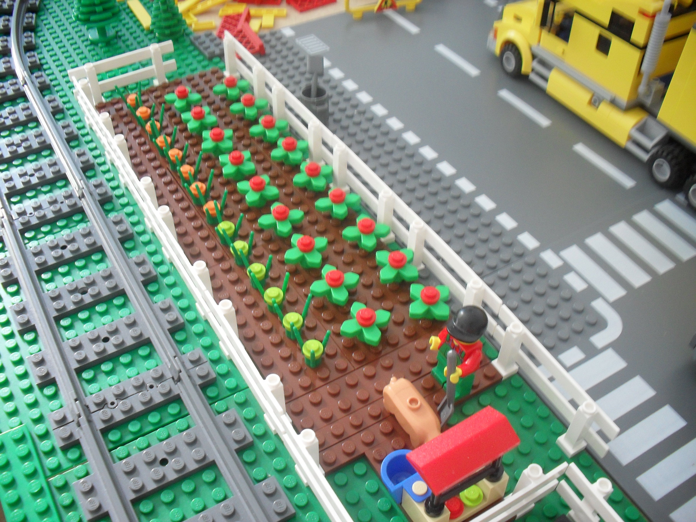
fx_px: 704
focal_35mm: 35
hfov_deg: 52.6
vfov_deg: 40.7
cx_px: 348
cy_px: 261
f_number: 3.2
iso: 200
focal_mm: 6.3
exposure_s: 1/2
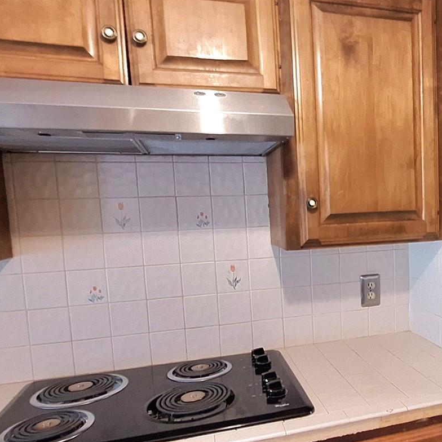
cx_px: 349
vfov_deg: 53.9
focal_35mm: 30
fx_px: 433
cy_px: 249
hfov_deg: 51.0
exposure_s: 1/20
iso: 640
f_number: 2.2
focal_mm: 1.74
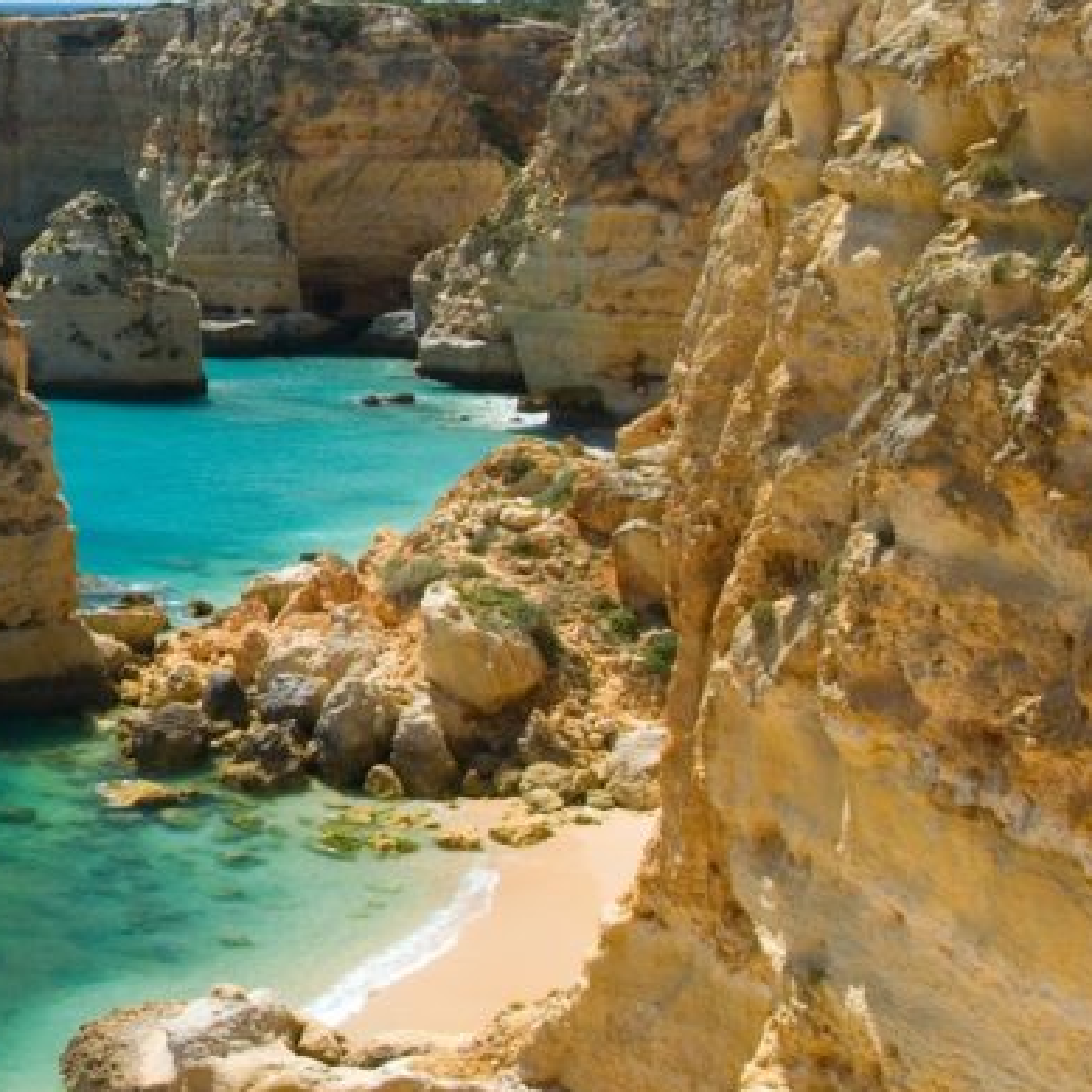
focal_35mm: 74
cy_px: 376
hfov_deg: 21.3
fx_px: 2641
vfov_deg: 23.3
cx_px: -306
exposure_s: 1/50
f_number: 8
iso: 100
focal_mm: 22
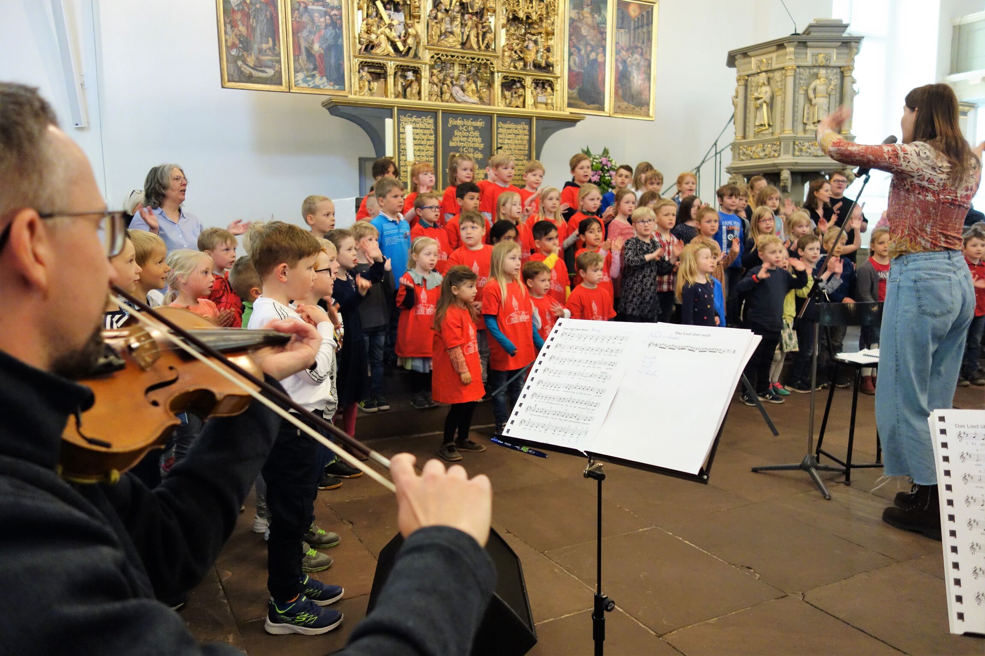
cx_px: 492
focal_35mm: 28
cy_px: 328
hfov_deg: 65.5
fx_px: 766
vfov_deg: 46.4
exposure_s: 1/80
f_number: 1.8
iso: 800
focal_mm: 10.4
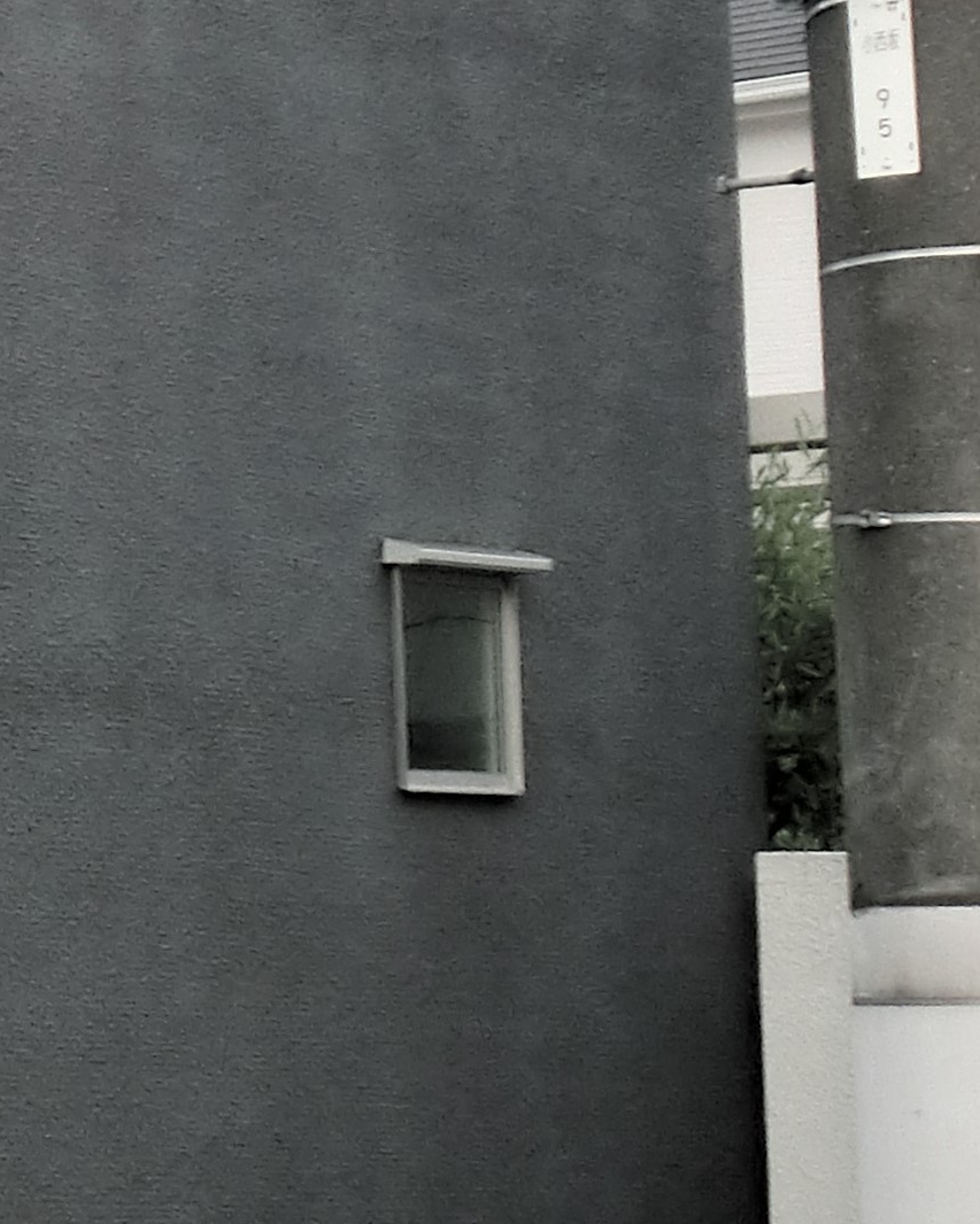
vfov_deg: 14.1
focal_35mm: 136
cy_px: 250
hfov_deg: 10.6
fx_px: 4930
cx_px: -856
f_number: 3.7
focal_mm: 5.93
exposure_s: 1/125
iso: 125
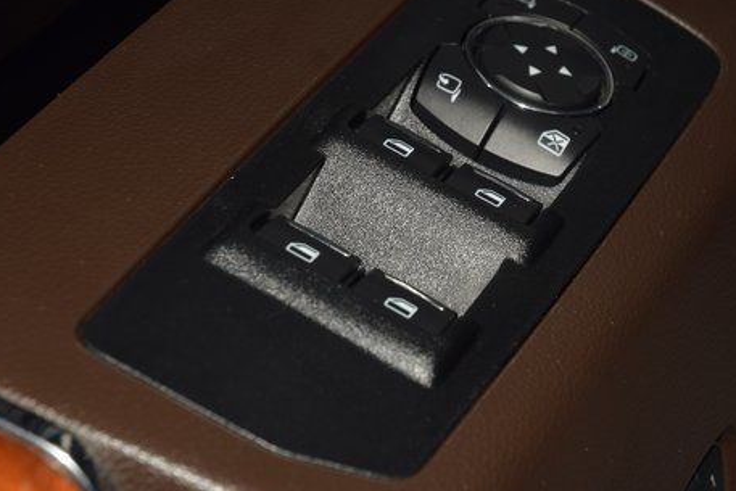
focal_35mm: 147
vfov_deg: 9.3
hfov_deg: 13.9
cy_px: 204
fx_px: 3006
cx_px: 446
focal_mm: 70
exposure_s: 1/125
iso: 100
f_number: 8
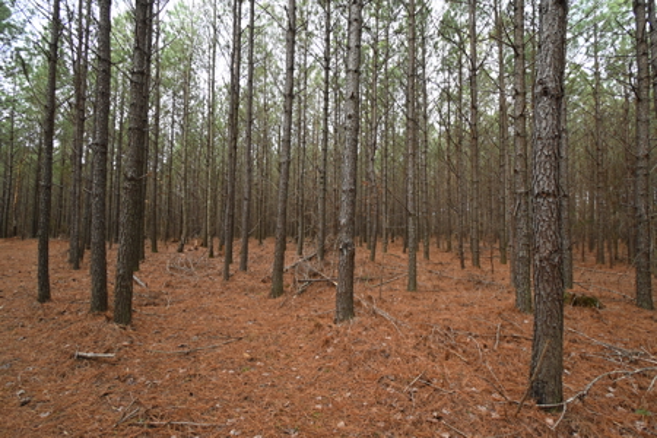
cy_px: 219
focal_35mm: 15
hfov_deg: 100.4
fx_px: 274
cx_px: 328
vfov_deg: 77.3
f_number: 4.5
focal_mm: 10
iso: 400
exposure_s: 1/200
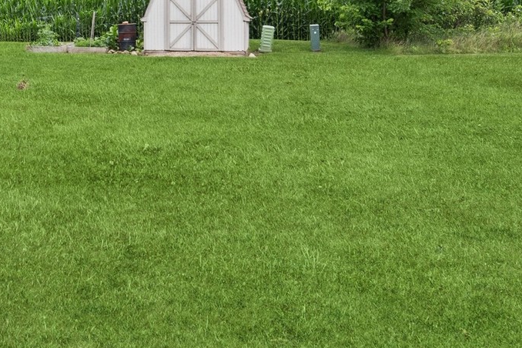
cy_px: 9
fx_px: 623
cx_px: 41
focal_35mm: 43
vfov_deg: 29.4
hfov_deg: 41.4
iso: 250
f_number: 8
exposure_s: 1/320
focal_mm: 12
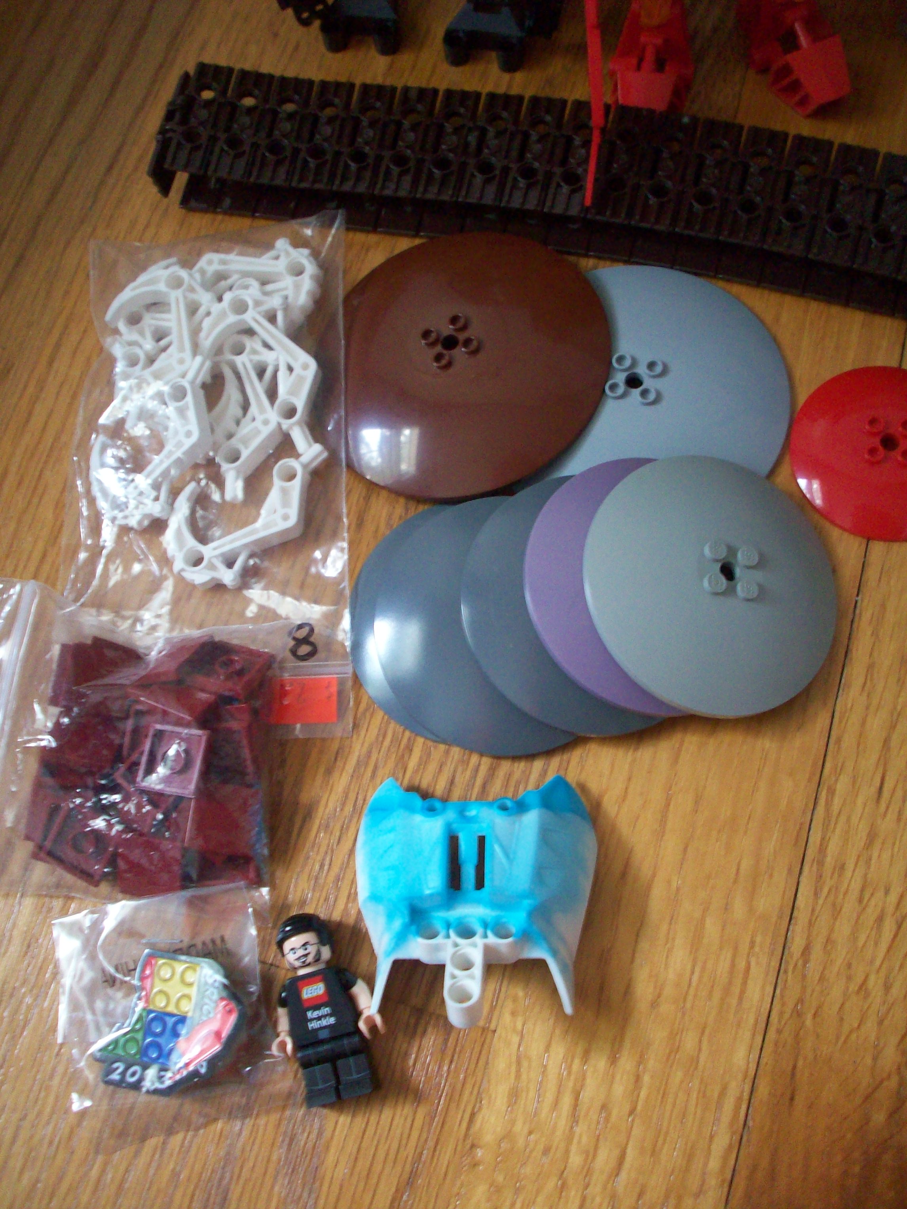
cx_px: 454
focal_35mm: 37
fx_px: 1293
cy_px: 604
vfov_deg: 50.1
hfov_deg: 38.7
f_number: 2.8
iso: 165
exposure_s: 1/8
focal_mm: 6.2
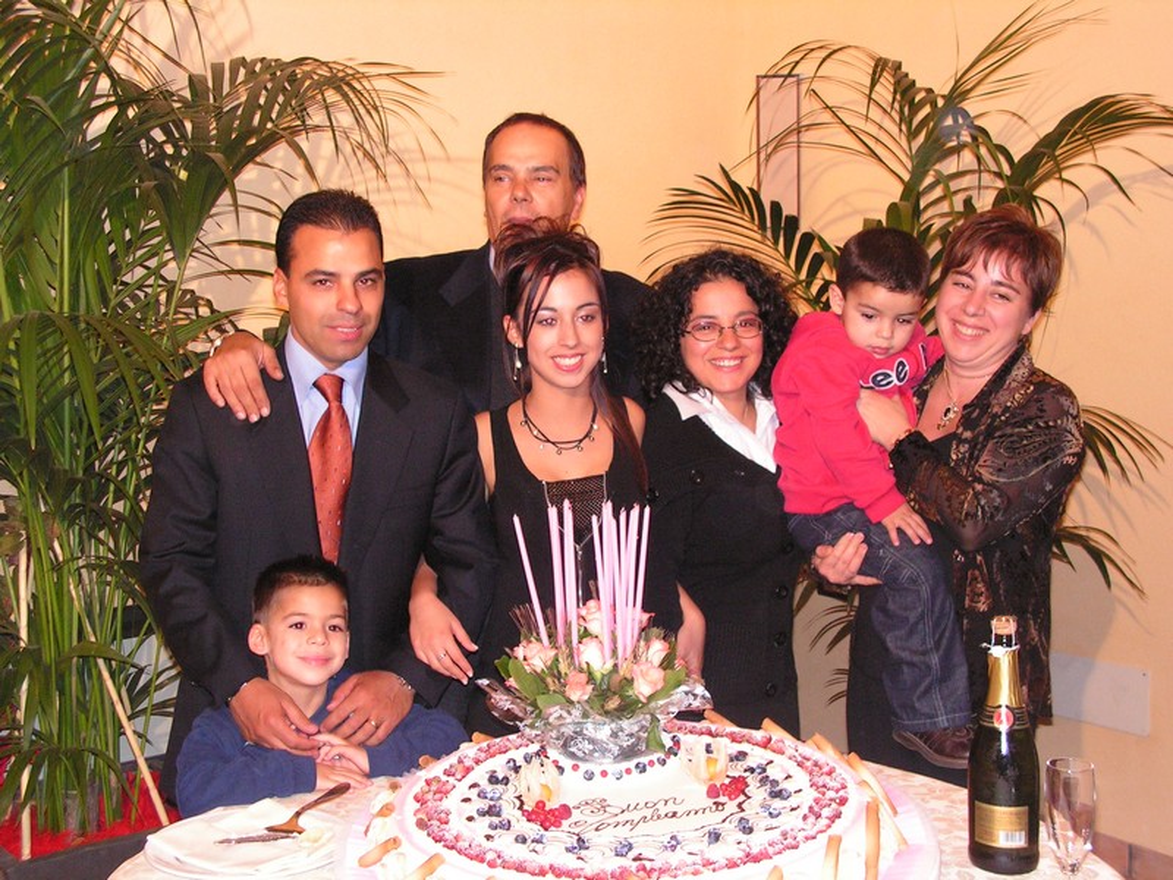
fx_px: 1694
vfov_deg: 29.1
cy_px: 440
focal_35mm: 50
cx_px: 586
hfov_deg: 38.2
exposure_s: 1/40
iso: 200
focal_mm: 8.4
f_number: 3.2
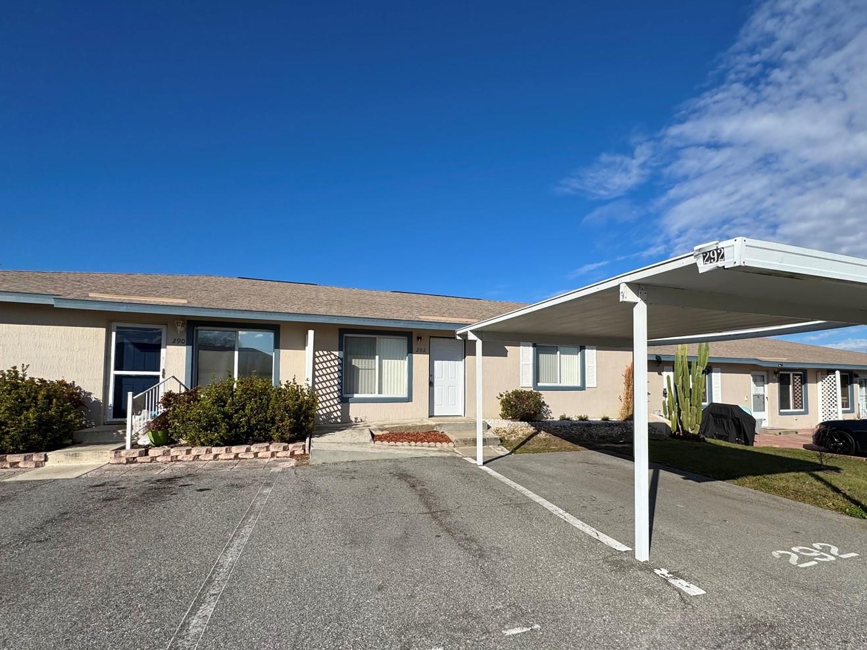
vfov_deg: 74.2
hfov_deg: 90.4
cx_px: 500
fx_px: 426
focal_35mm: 17
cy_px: 375
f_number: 2.2
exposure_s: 1/3390
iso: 50
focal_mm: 2.22
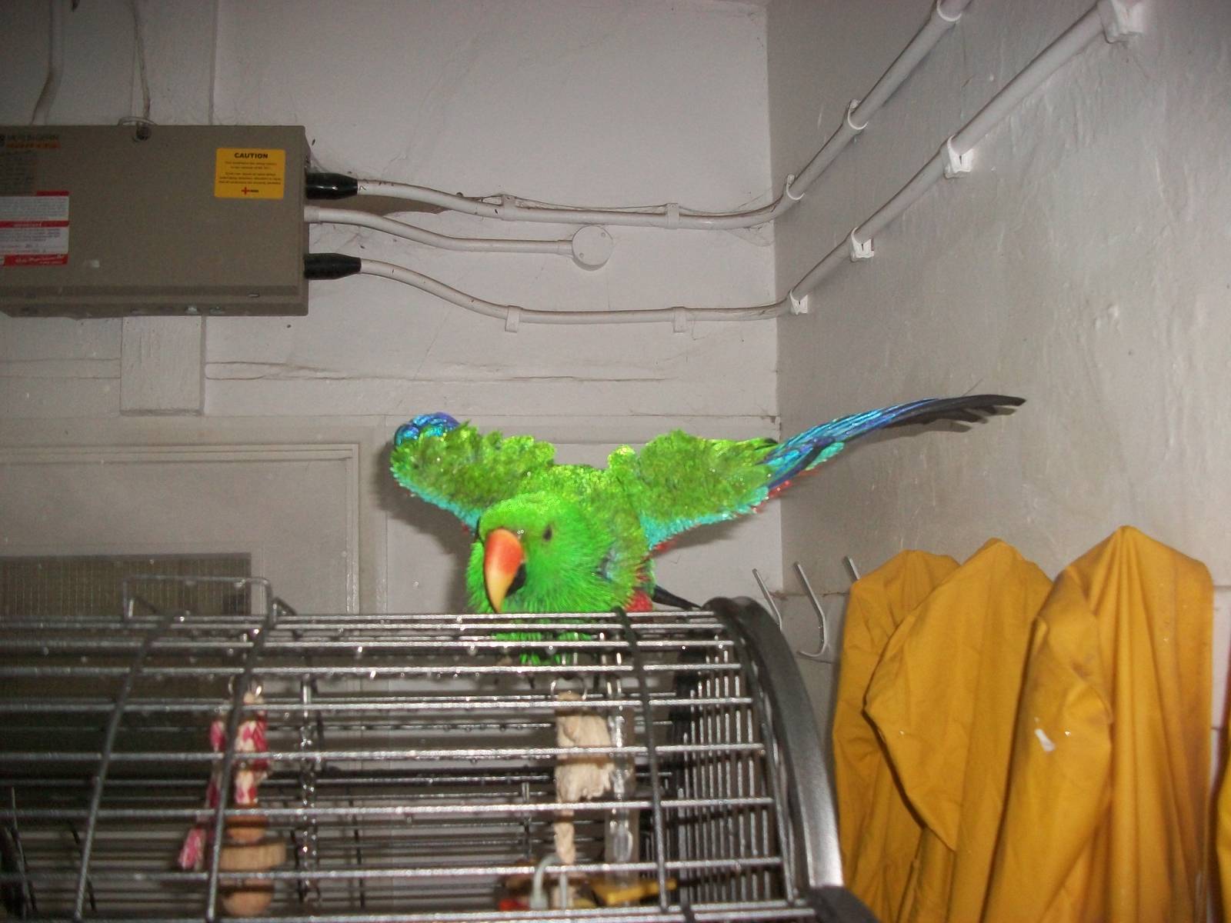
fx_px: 1138
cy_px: 462
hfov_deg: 56.8
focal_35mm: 32
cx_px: 616
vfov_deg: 44.2
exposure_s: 1/500
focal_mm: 5.7
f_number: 2.9
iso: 200
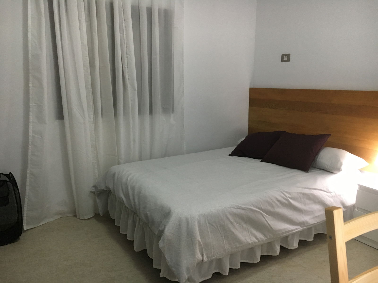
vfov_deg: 48.2
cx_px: 189
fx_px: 317
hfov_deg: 61.7
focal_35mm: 29
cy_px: 142
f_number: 2.2
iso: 200
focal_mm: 4.15
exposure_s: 1/33
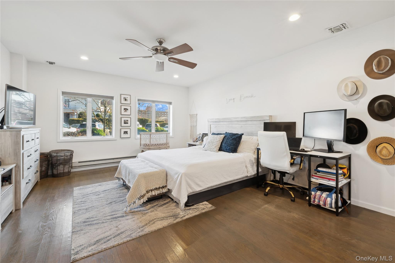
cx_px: 198
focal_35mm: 15
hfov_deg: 100.4
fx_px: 164
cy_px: 132
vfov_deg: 77.2
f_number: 14
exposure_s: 1/8
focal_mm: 15
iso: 640
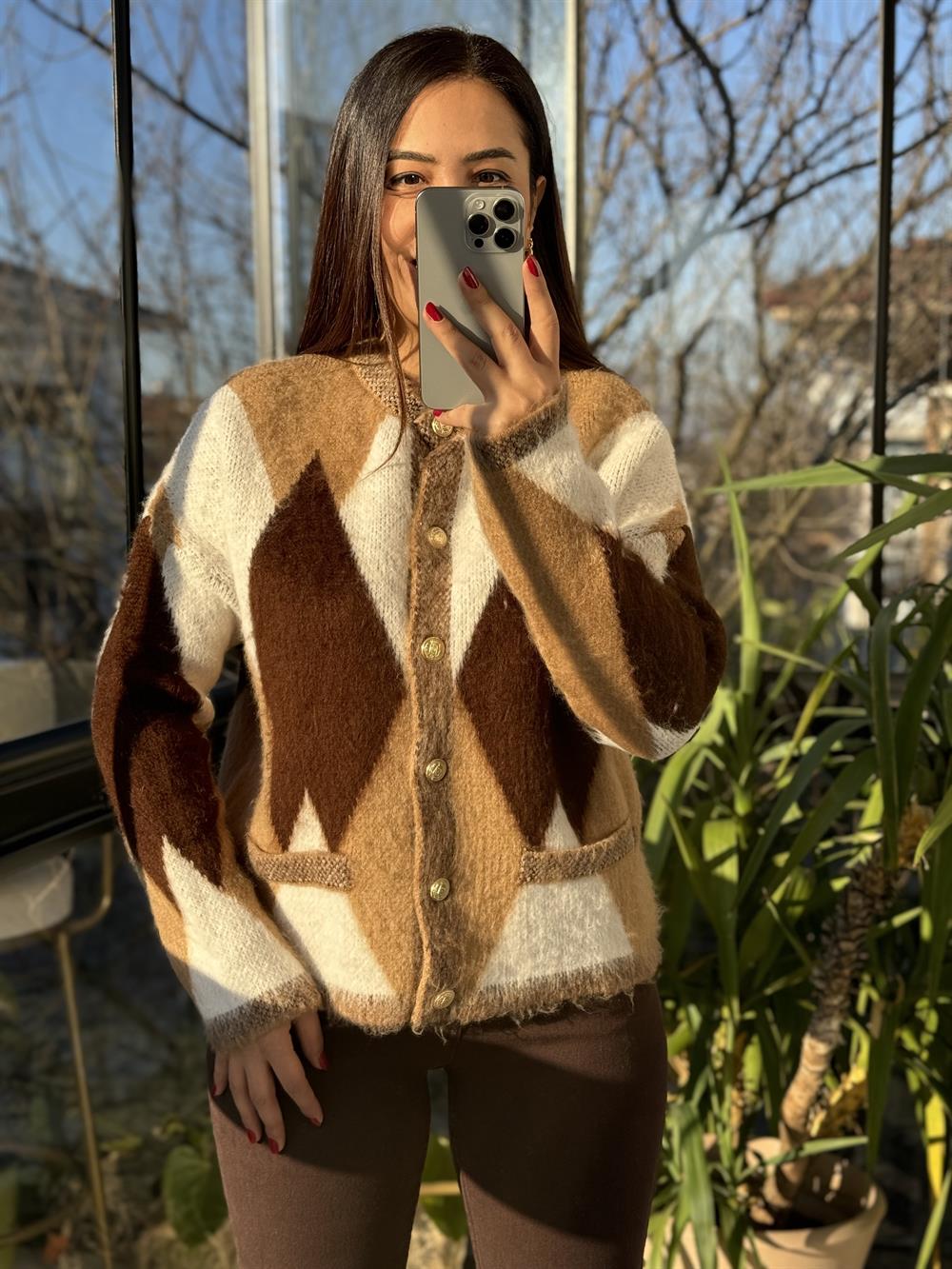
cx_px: 476
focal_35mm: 48
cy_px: 634
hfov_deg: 30.3
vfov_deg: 39.7
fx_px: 1760
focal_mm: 6.76
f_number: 1.78
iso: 64
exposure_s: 1/582
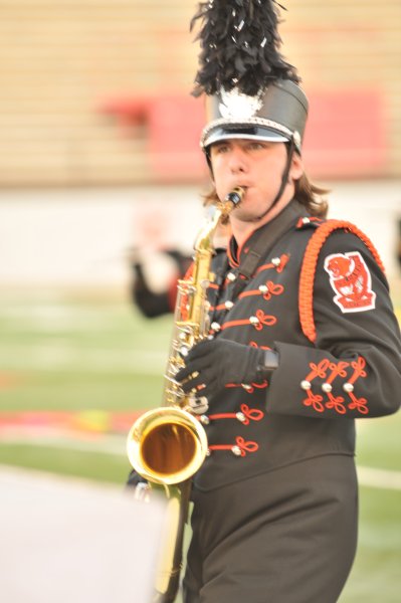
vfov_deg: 6.9
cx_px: 200
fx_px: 5021
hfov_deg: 4.6
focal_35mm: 300
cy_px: 302
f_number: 2.8
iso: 200
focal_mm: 200
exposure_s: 1/160
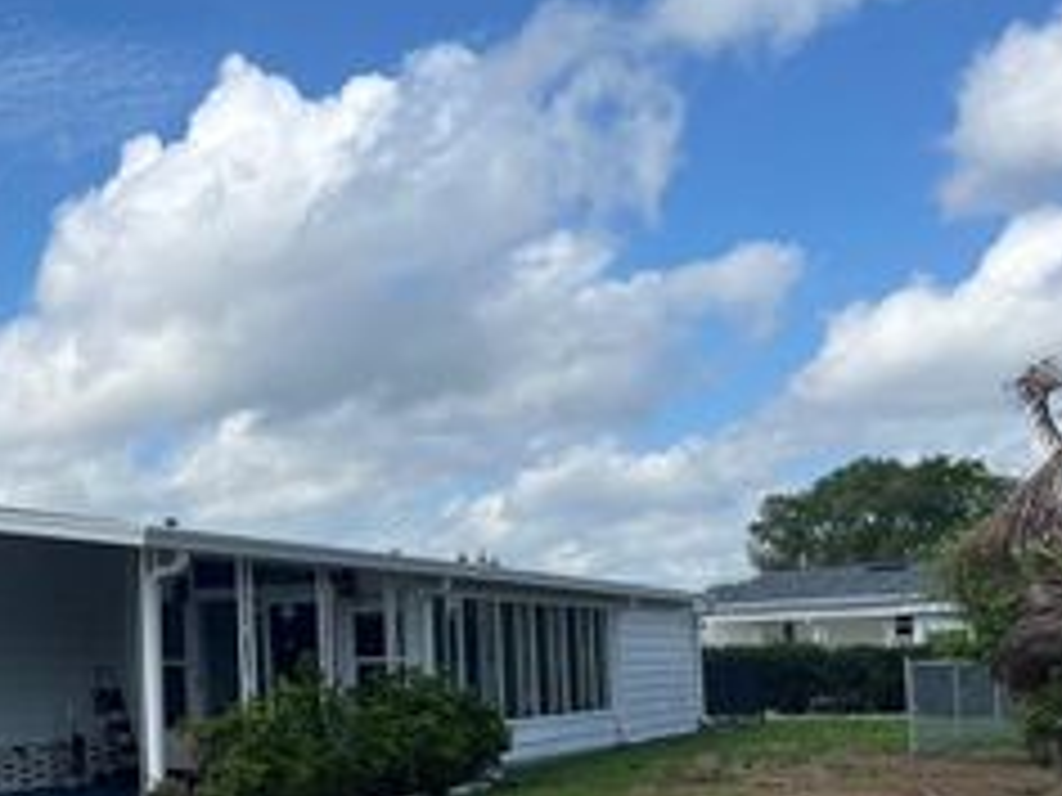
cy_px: 497
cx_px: -45
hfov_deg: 31.7
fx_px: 1687
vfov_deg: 26.5
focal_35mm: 55
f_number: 1.6
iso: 50
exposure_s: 1/4651
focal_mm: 5.1
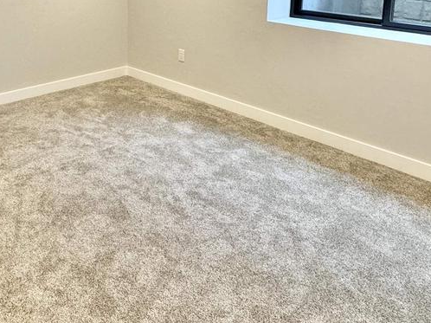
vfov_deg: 36.6
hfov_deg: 49.3
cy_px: 20
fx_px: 448
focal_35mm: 36
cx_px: 108
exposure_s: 1/120
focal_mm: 2.22
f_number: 2.2
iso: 250
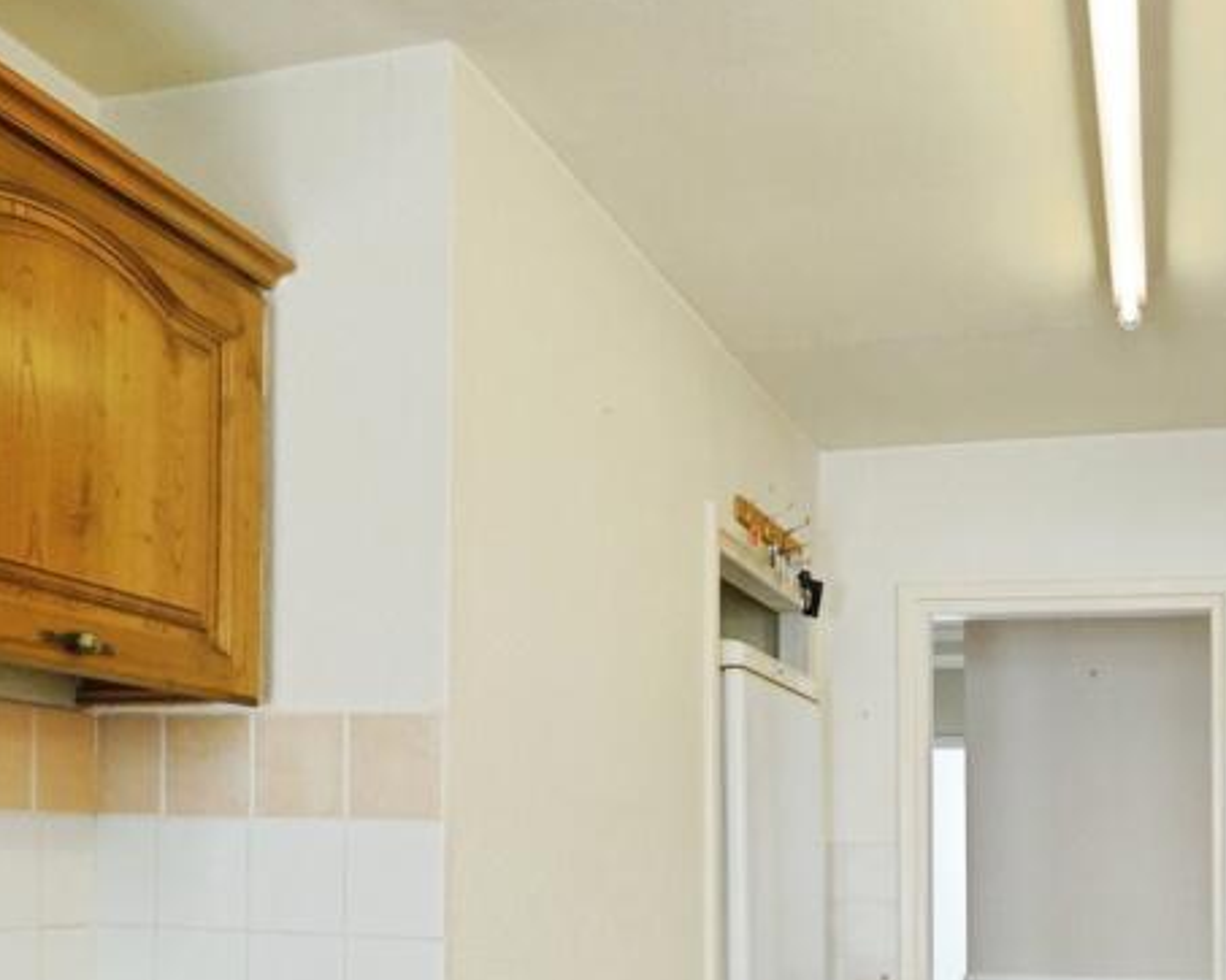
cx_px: 942
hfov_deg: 50.3
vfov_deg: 40.3
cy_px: 866
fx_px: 1233
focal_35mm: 34
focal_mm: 16
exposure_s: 1/100
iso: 2000
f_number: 9
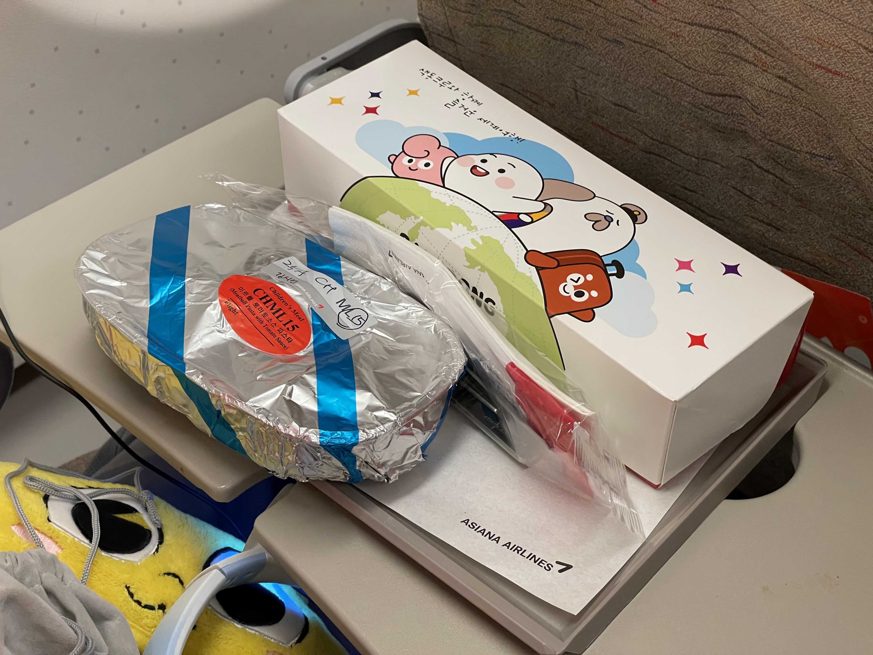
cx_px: 436
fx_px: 1311
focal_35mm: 52
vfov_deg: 28.0
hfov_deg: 36.8
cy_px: 328
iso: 250
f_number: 2
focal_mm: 6
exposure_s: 1/57
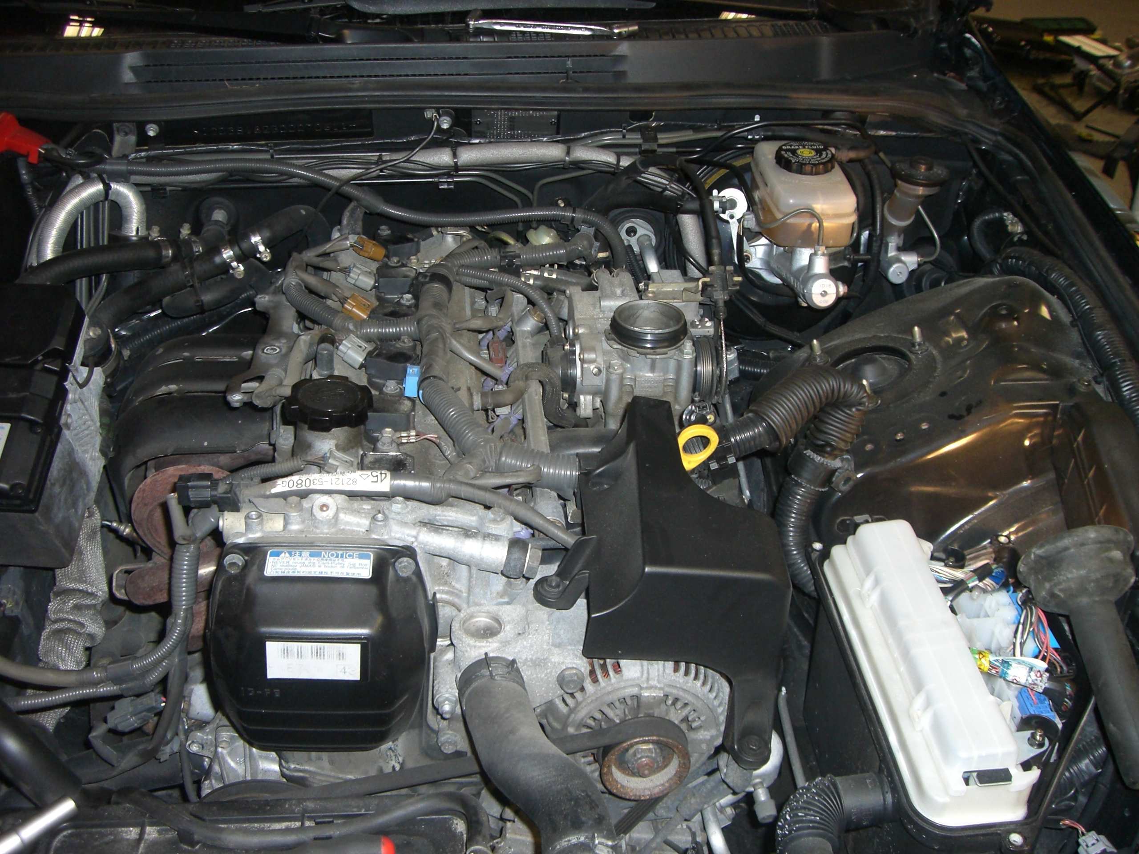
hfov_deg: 49.0
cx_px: 570
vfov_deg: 37.7
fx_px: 1250
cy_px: 427
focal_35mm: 38
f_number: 2.7
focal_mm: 6.2
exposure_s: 1/60
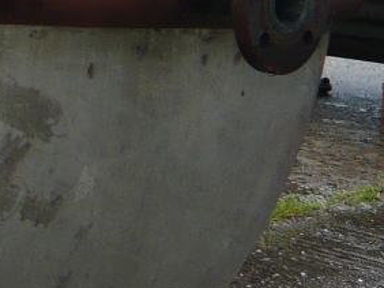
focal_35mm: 150
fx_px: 1663
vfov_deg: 9.7
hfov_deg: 11.8
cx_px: -377
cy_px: -76
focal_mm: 4.6
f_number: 2.8
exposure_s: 1/250
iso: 100
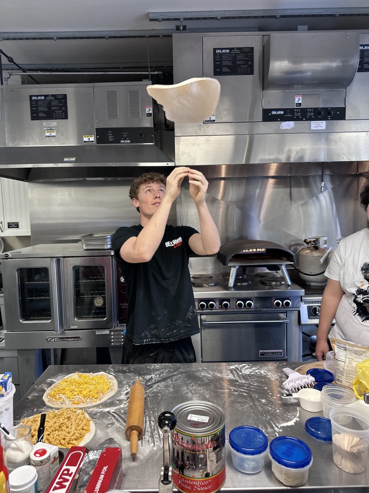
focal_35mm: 24
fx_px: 341
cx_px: 184
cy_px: 246
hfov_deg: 56.8
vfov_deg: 71.6
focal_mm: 6.86
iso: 125
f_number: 1.78
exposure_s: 1/60
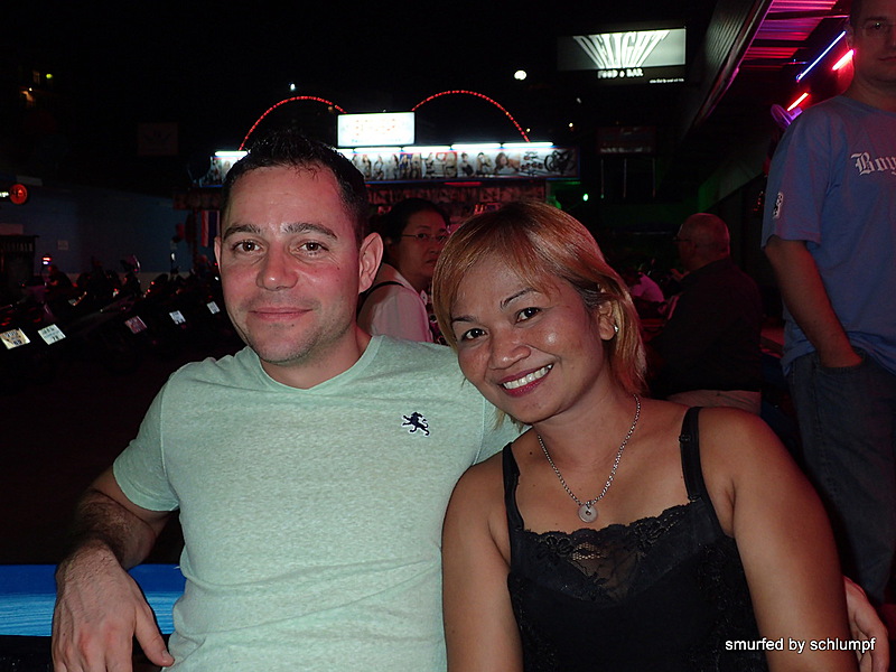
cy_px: 336
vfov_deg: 44.2
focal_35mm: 32
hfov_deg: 56.8
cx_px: 448
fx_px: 828
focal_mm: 5.87
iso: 200
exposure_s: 1/30
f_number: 2.4
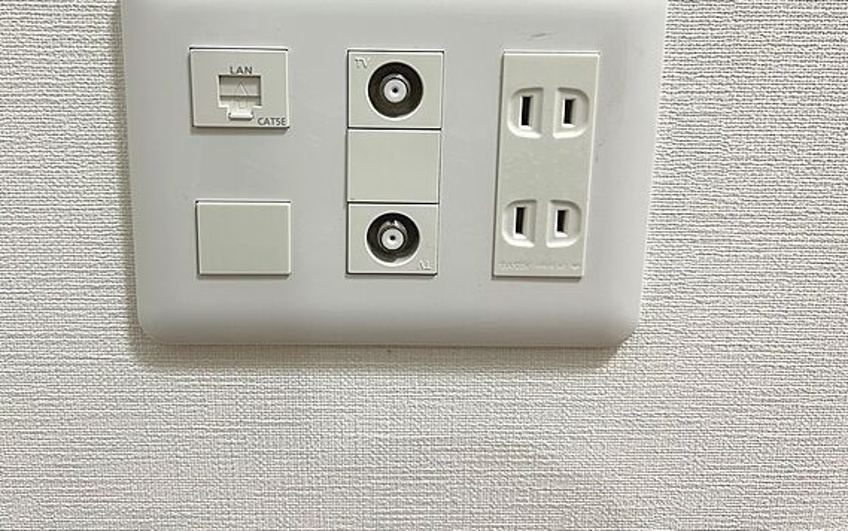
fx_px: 717
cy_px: 175
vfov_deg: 40.1
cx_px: 379
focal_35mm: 31
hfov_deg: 61.1
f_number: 1.5
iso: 125
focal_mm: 5.7
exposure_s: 1/100
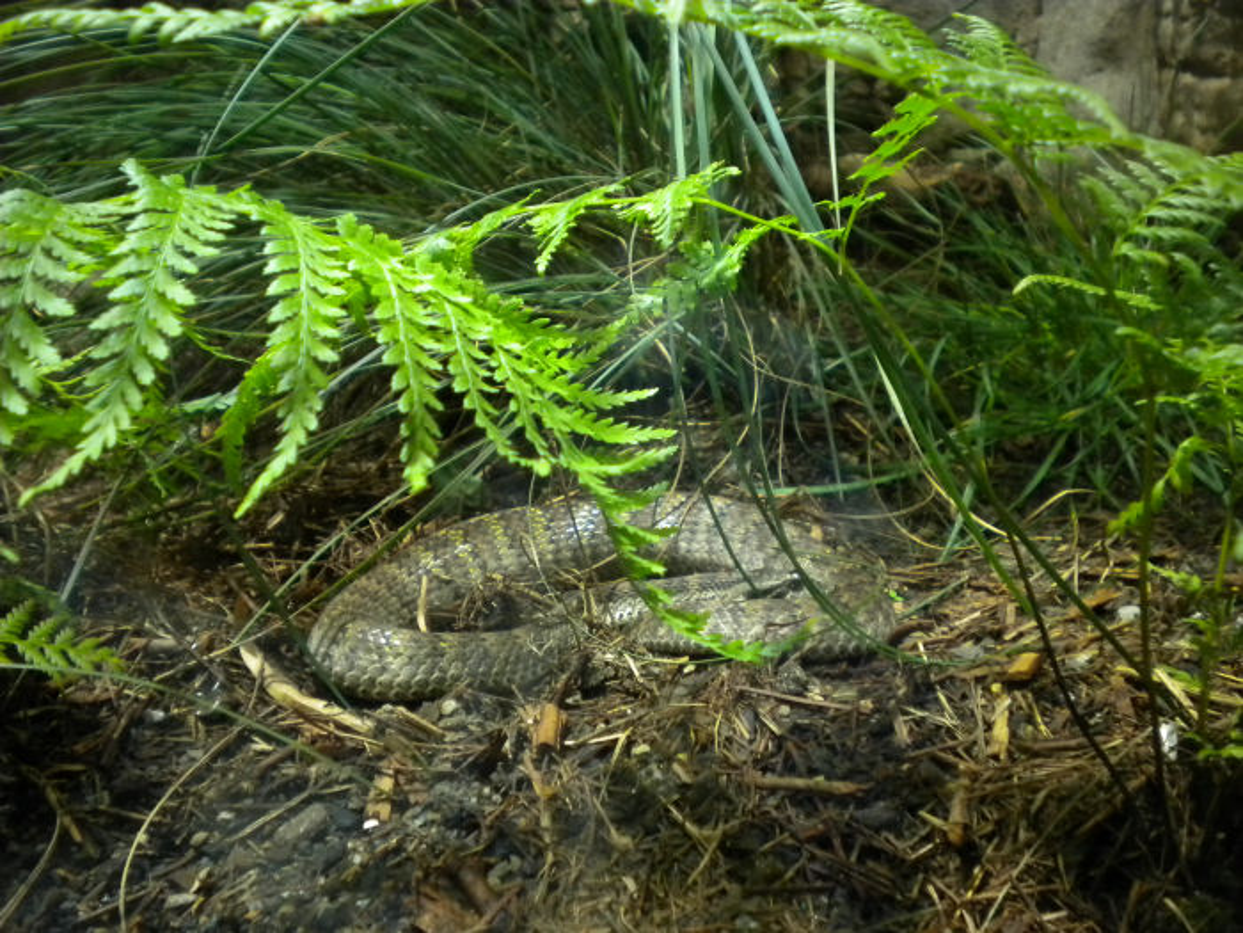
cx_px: 622
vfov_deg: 35.1
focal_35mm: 41
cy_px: 466
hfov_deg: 45.8
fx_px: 1472
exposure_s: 1/64.8
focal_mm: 7.4
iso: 400
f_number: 3.5
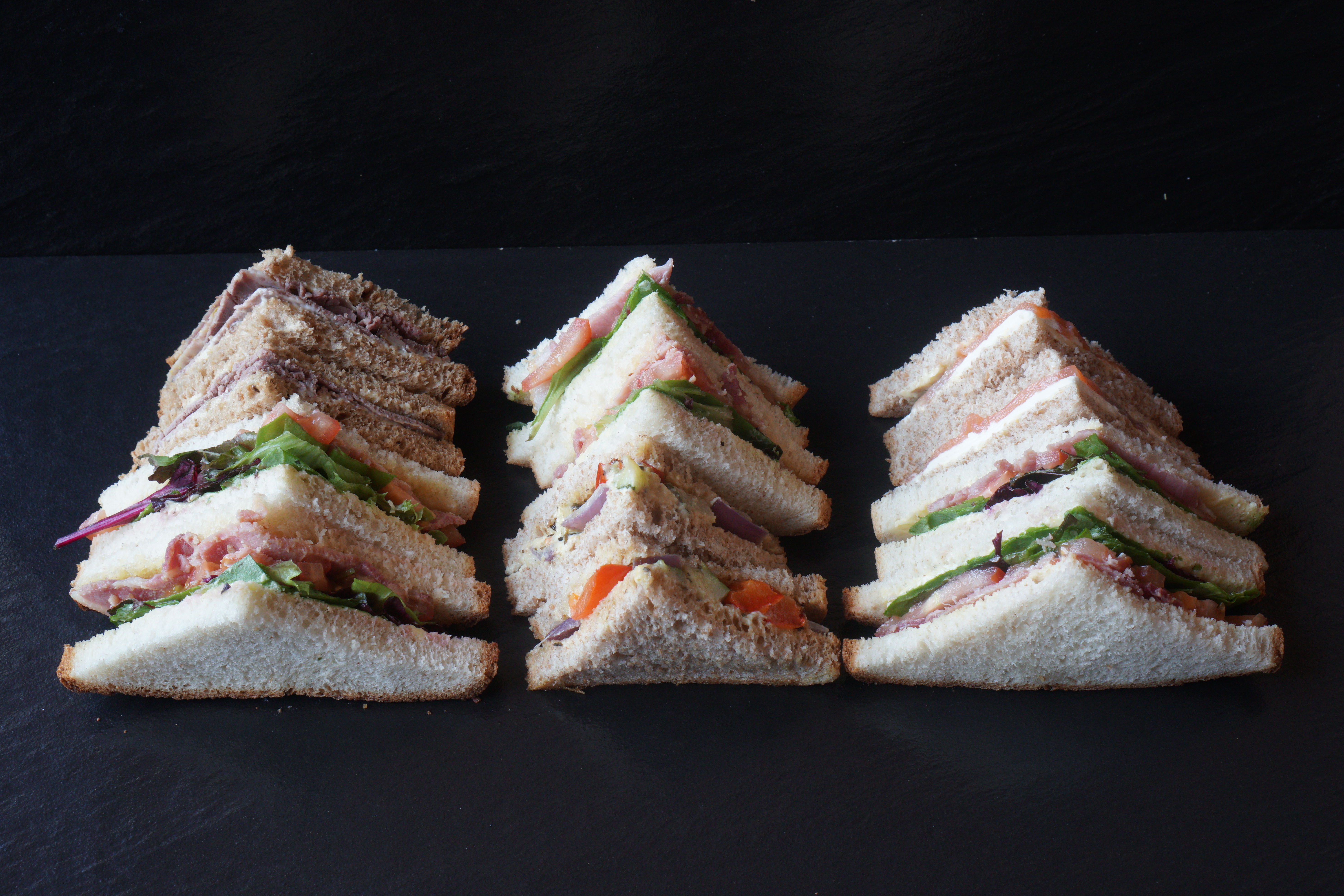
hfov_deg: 37.2
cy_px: 443
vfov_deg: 25.3
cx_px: 679
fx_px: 1998
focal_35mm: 54
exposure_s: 1/80
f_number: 8
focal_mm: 35
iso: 800
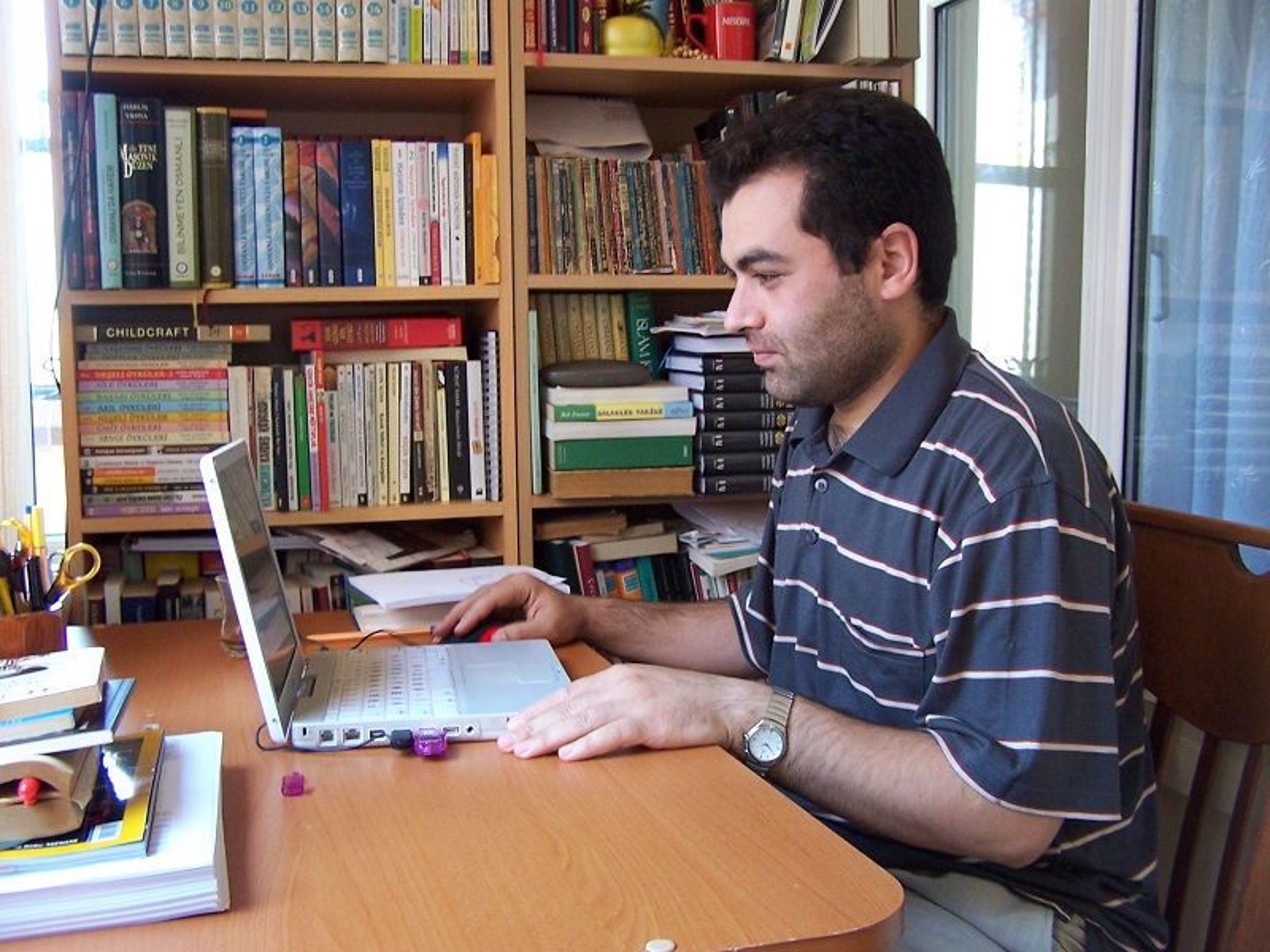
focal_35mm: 38
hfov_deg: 49.0
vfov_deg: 37.7
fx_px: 1394
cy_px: 476
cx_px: 635
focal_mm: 6.3
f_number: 2.8
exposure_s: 1/15
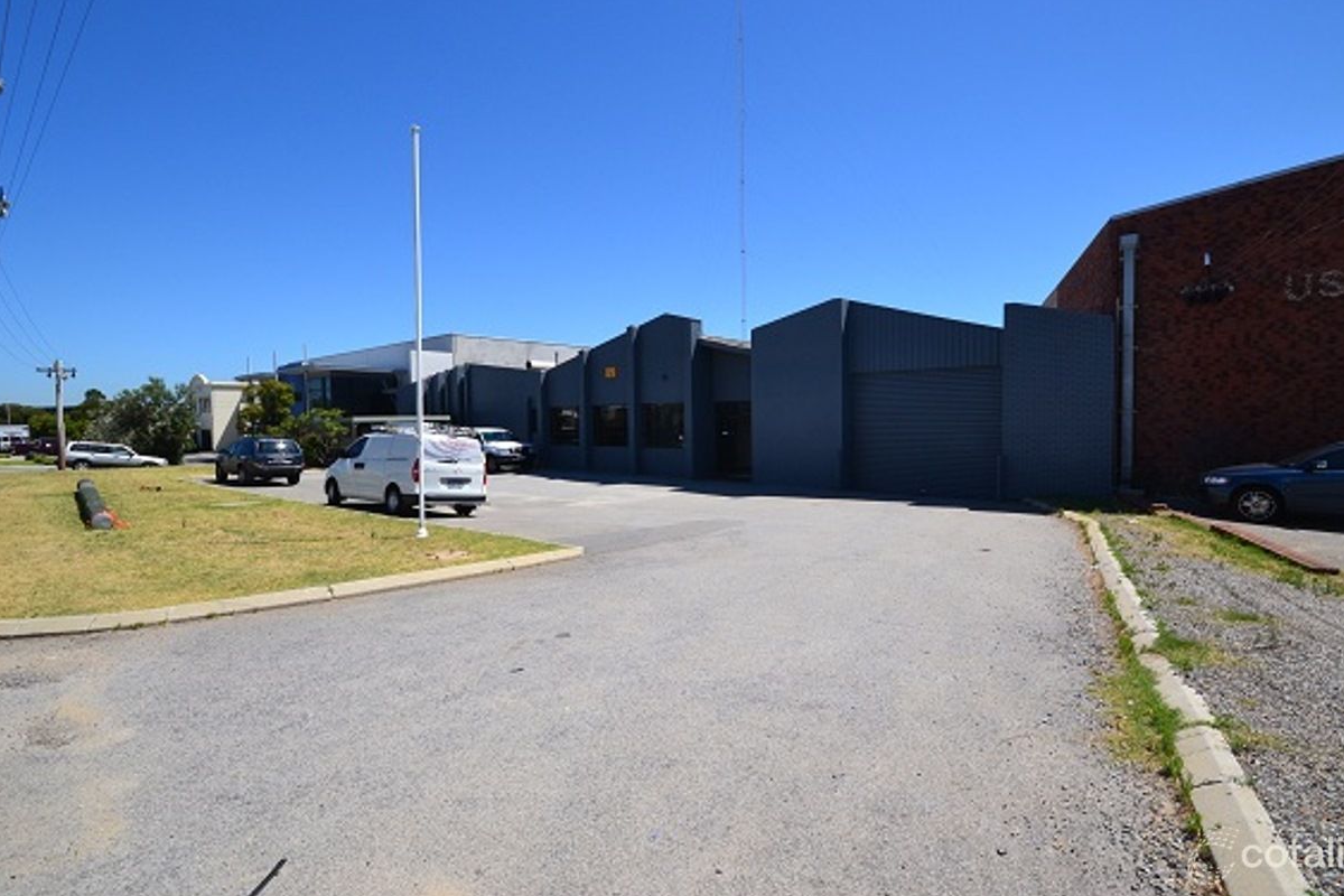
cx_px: 713
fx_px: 597
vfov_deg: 73.7
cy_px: 437
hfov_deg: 96.6
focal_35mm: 16
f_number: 11
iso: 400
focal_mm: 10
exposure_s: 1/400
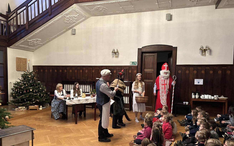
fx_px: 179
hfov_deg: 66.5
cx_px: 117
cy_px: 84
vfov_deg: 44.4
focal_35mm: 28
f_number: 1.5
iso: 500
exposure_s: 1/50
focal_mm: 5.7
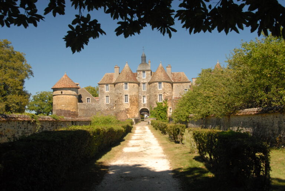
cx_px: 142
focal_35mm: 44
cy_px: 96
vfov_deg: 30.9
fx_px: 345
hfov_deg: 44.9
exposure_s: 1/640
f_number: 7.1
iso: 800
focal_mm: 29
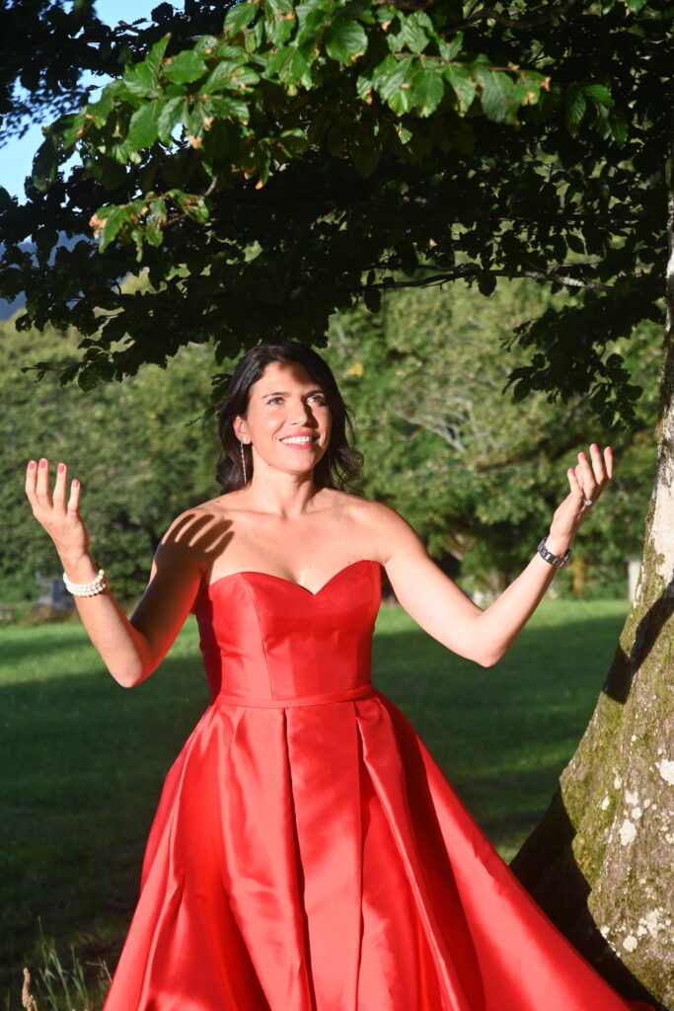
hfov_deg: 13.0
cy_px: 506
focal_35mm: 105
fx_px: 2948
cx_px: 337
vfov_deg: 19.5
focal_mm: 70
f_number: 6.3
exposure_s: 1/160
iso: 100
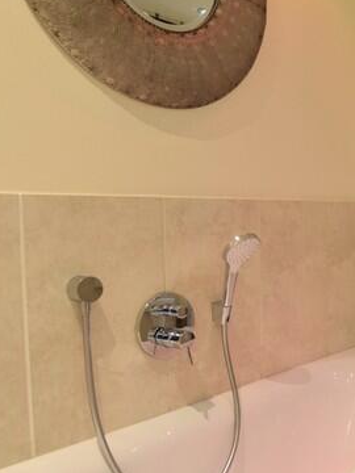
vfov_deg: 45.8
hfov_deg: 27.5
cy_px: 242
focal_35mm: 41
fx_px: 561
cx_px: 492
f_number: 3.5
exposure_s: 1/30
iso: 500
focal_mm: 10
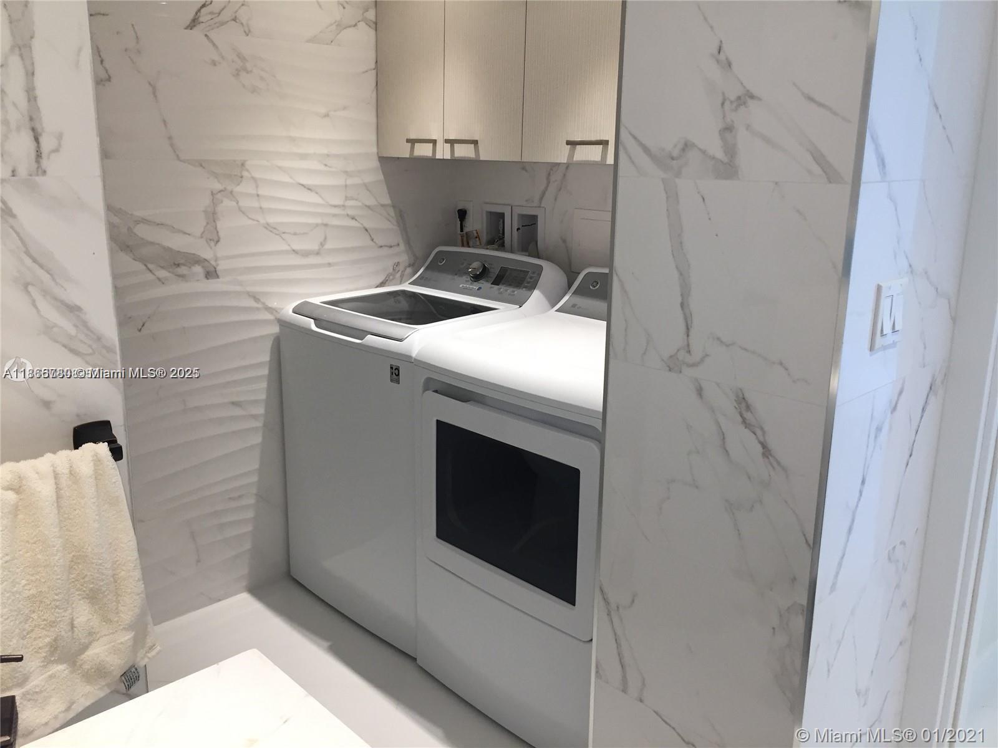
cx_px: 499
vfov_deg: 48.2
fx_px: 836
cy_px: 374
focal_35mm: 29
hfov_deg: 61.7
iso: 40
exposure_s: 1/30
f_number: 2.2
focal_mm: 4.15
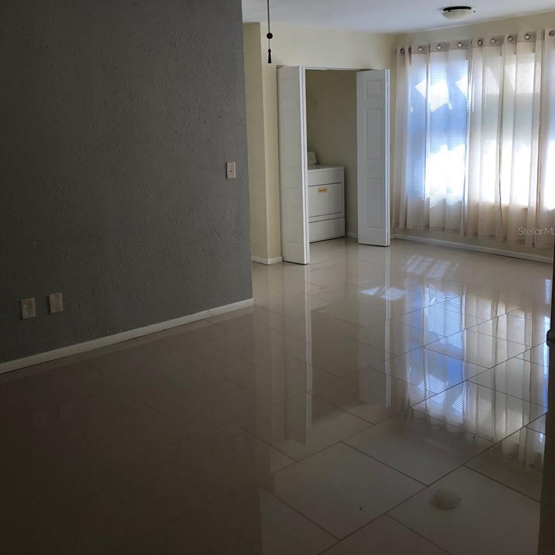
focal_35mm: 34
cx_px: 277
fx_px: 617
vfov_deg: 48.2
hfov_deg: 48.5
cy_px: 231
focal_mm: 3.99
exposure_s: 1/120
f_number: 1.8
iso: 64
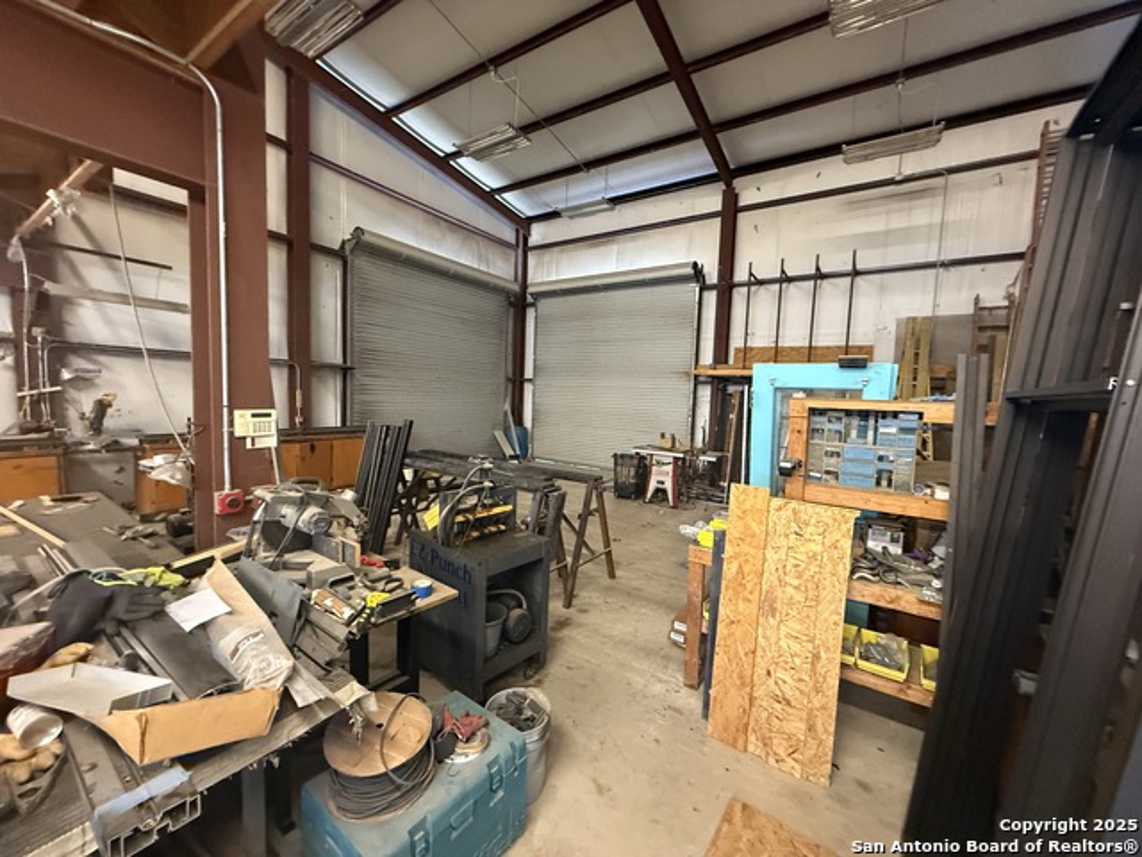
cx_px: 571
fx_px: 462
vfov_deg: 85.7
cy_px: 428
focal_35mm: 14
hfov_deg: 102.1
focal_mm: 2.22
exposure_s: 1/60
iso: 800
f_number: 2.2
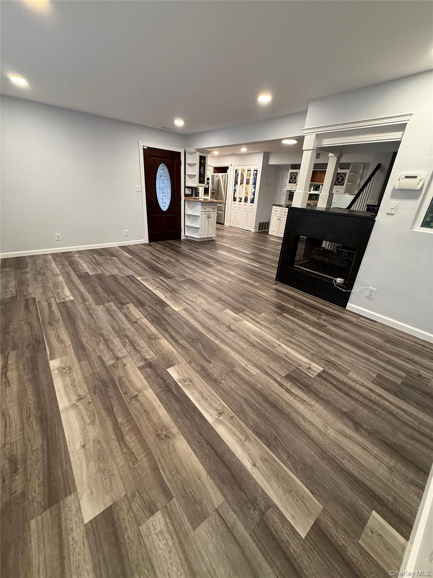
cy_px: 289
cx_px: 216
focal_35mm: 14
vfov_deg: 102.1
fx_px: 233
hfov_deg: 85.7
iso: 320
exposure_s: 1/60
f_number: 2.2
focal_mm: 2.22
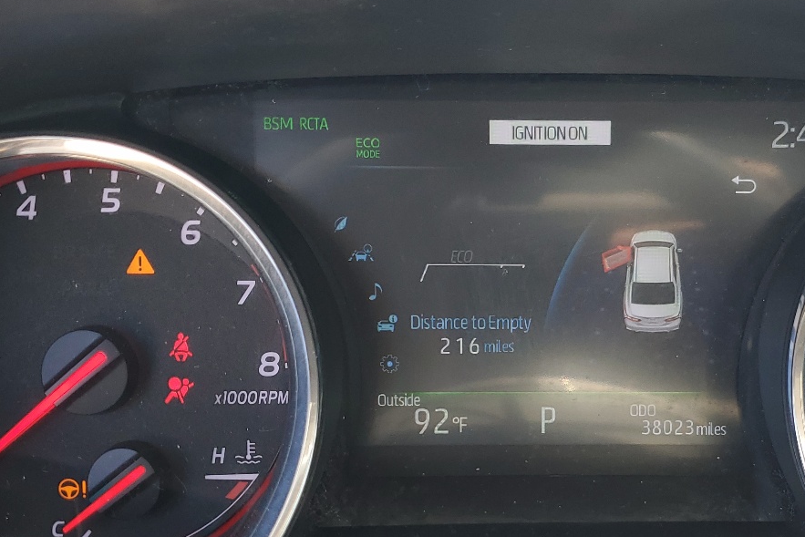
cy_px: 373
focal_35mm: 49
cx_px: 539
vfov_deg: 27.3
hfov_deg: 39.8
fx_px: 1096
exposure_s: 1/120
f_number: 1.5
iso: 50
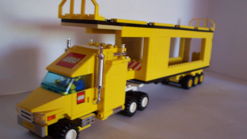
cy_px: 71
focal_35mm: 36
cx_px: 123
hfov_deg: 55.3
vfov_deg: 32.8
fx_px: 236
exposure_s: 1/8
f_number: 2.7
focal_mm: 5.6
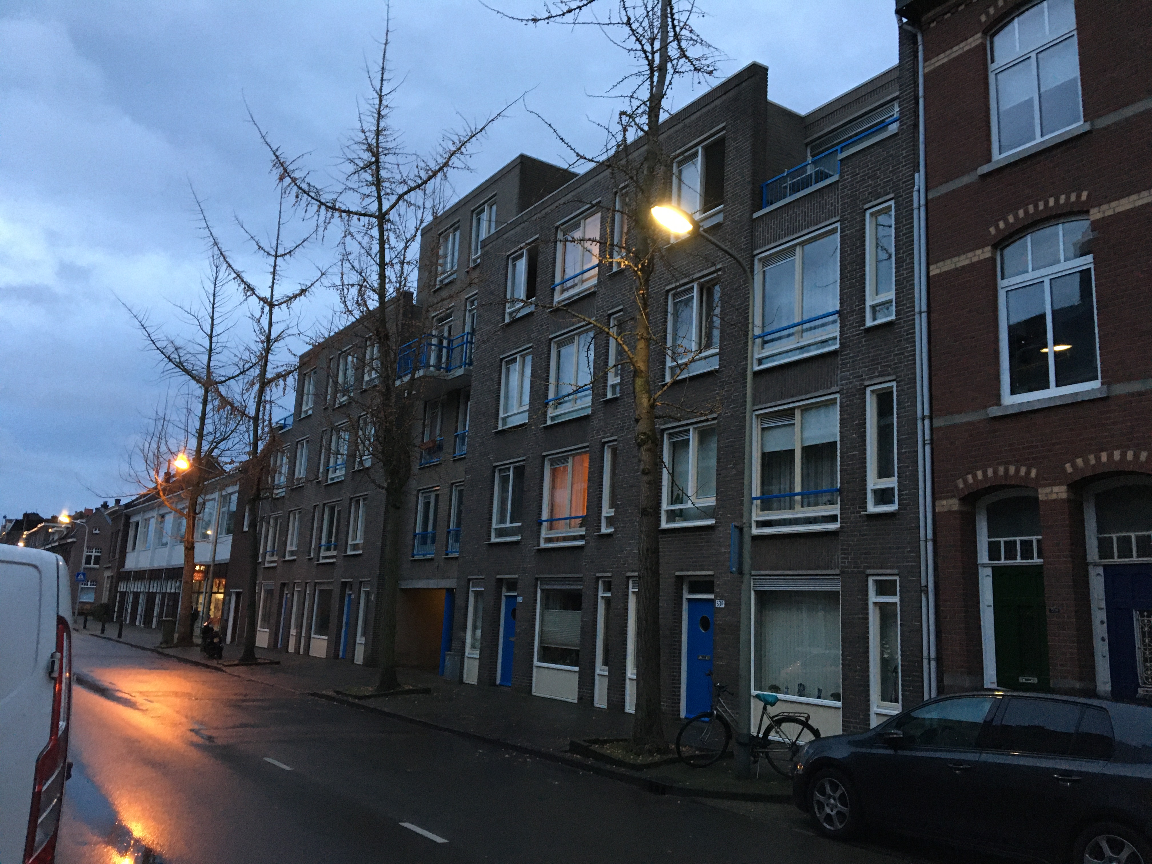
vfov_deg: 48.2
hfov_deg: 61.7
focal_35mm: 29
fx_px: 965
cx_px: 576
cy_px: 432
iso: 200
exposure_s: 1/20
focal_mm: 4.15
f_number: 2.2
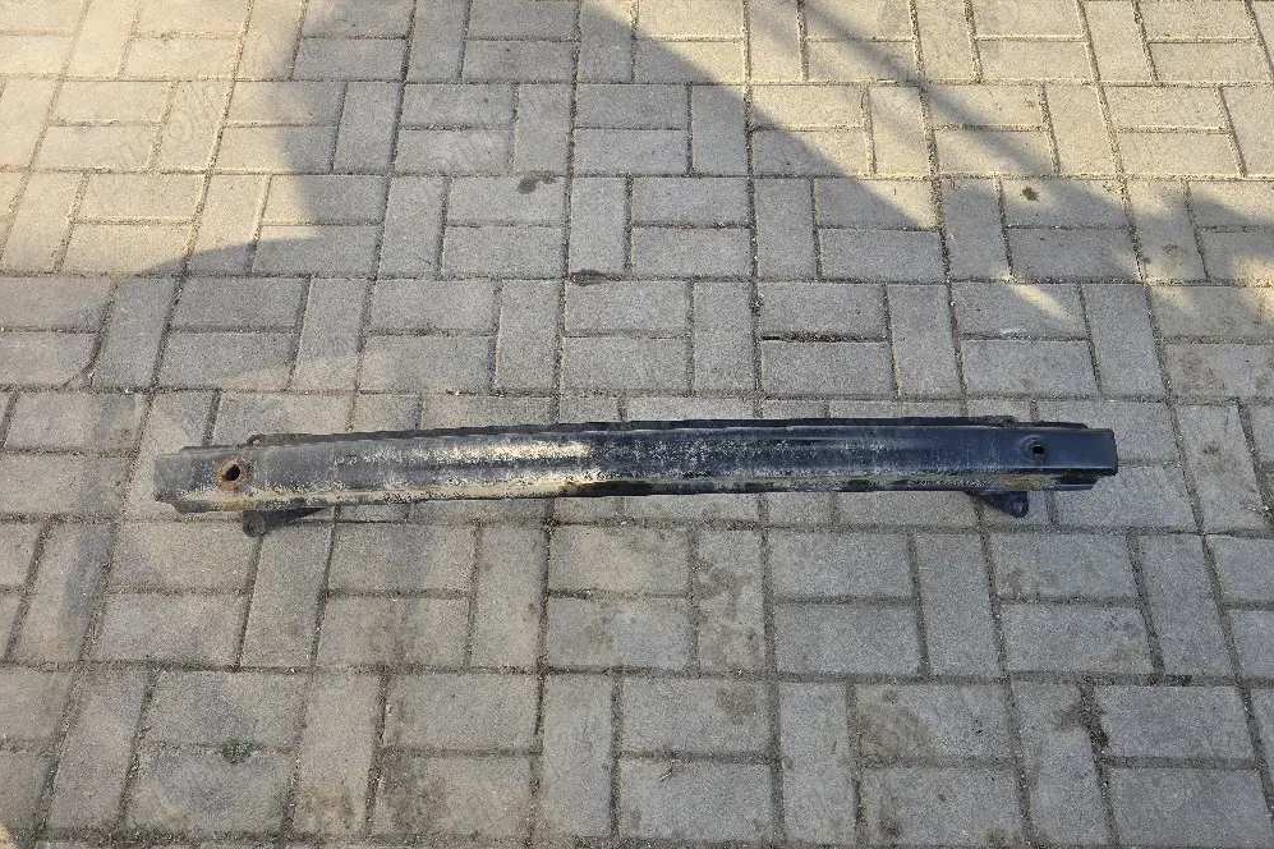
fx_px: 849
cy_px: 439
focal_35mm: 24
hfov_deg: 73.8
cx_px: 636
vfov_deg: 53.1
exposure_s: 1/208
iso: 12
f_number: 1.7
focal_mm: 6.3
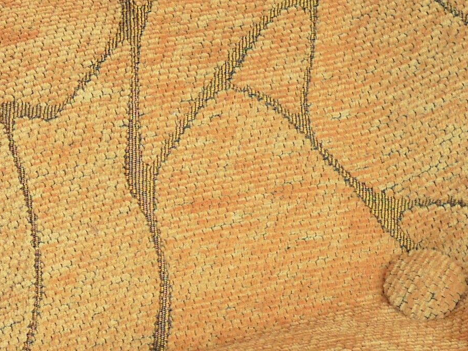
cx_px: -124
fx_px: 2745
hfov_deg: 9.6
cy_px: 368
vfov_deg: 7.3
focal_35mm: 203
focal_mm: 20
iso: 200
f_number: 2.5
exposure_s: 1/250
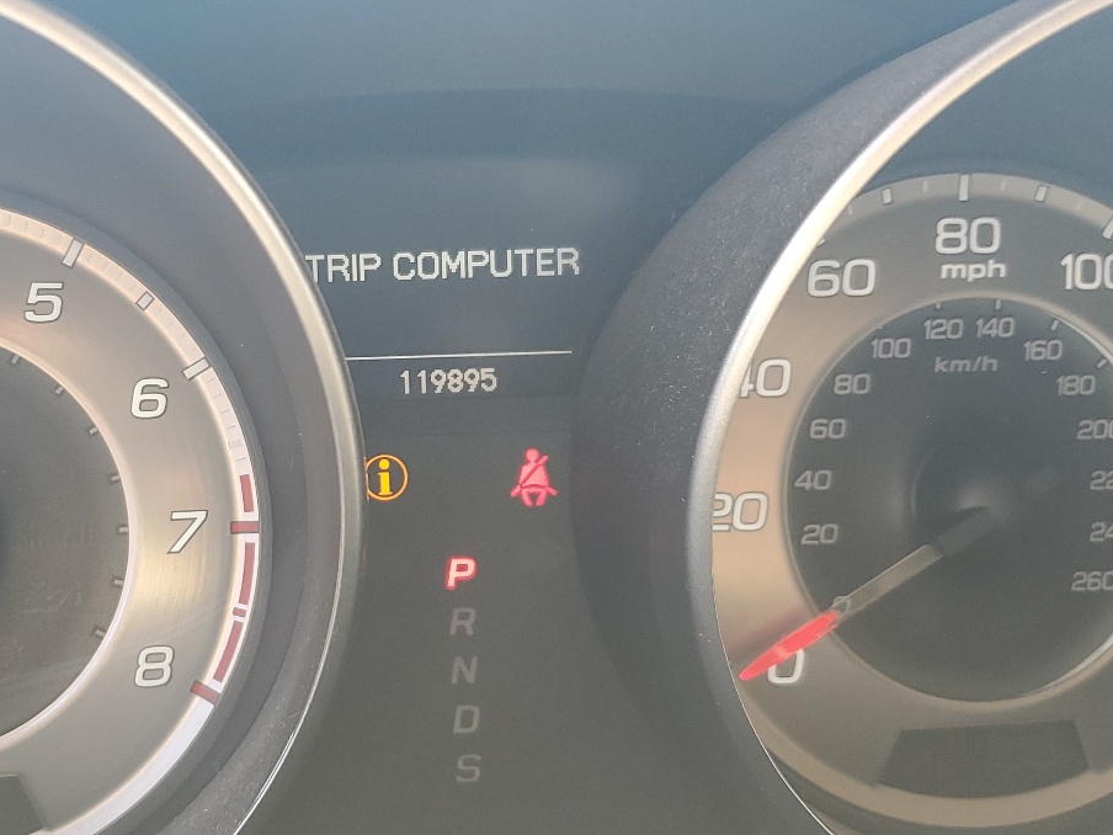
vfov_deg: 31.5
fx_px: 1479
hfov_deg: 40.6
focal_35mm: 46
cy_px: 435
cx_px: 353
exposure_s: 1/120
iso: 57
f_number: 1.5
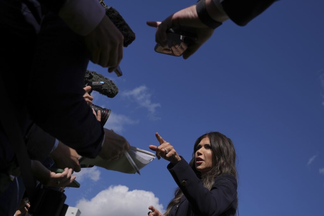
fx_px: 342
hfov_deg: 50.7
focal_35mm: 38
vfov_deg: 35.0
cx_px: 162
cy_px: 108
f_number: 6.3
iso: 100
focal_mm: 38
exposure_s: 1/1000
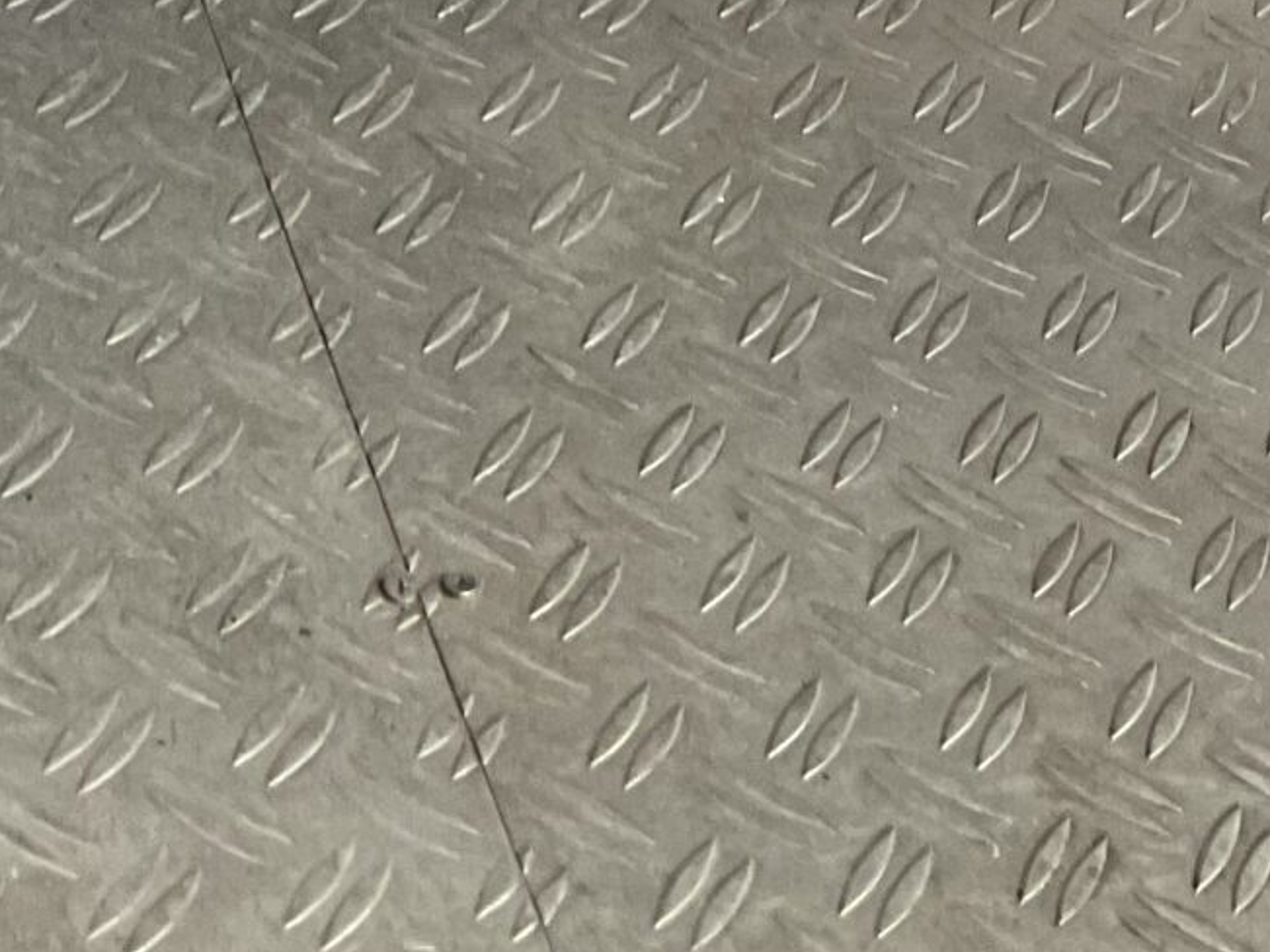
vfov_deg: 12.0
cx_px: 154
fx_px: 4182
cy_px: -745
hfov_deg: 17.1
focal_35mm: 114
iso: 125
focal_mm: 3
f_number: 1.8
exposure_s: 1/50
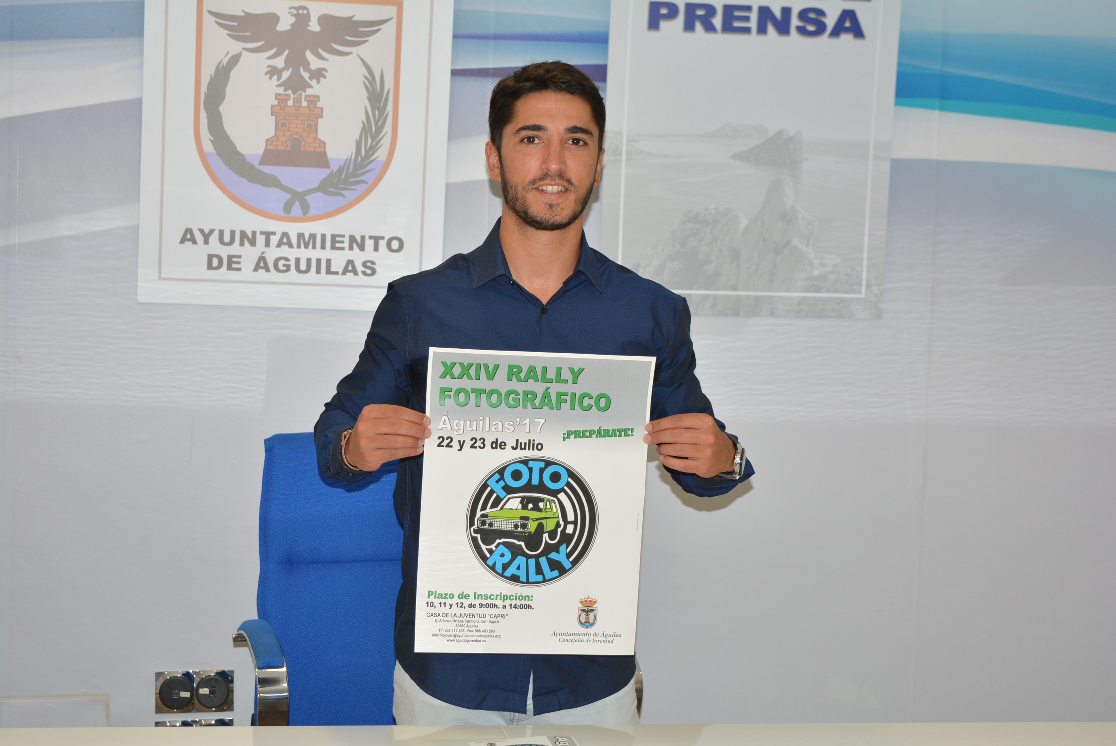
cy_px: 373
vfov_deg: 19.8
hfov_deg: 29.2
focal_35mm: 69
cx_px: 558
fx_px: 2141
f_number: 5
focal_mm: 46
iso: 400
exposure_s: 1/60
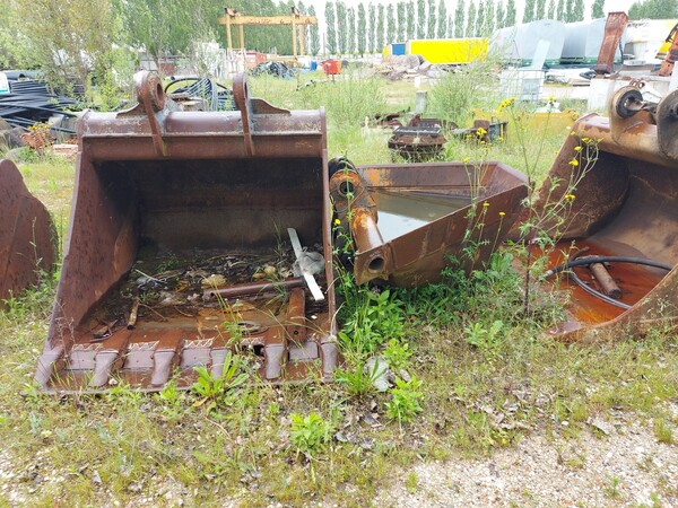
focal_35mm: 24
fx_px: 470
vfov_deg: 56.8
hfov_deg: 71.6
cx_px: 339
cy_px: 254
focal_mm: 5.23
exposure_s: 1/120
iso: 32
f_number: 1.8
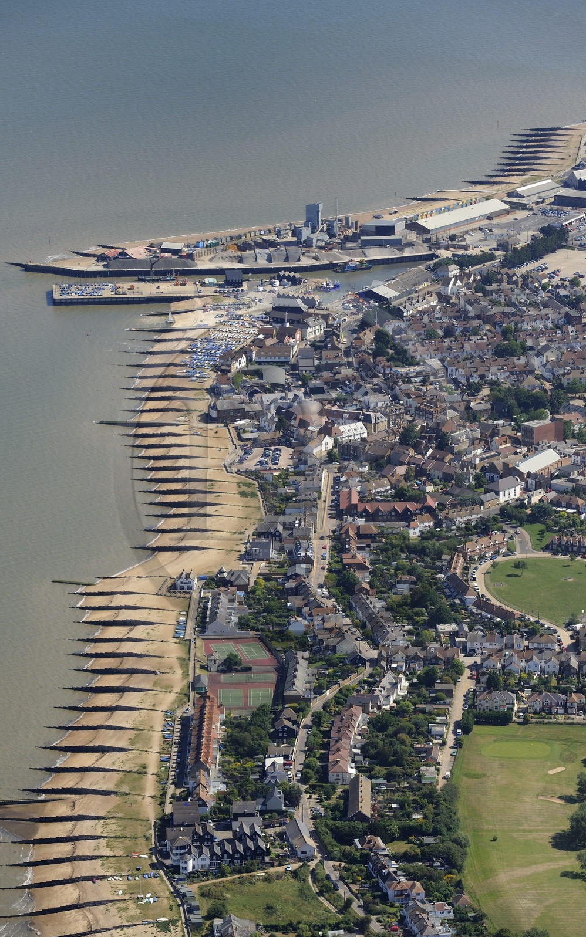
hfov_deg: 8.6
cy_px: 469
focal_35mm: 153
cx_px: 292
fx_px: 3910
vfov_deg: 13.7
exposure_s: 1/1000
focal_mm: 150
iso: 400
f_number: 6.3
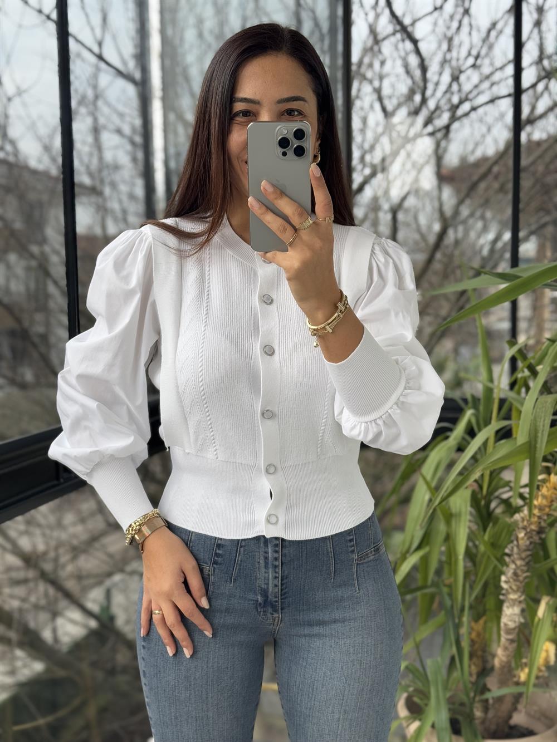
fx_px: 1030
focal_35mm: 48
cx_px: 278
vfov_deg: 39.7
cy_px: 371
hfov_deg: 30.3
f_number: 1.78
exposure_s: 1/474
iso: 64
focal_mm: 6.76
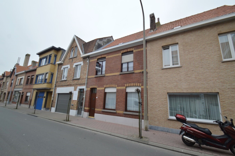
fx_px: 98
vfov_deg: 77.2
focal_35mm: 15
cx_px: 118
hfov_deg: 100.4
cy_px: 78
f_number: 5.6
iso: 180
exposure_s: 1/125
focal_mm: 10
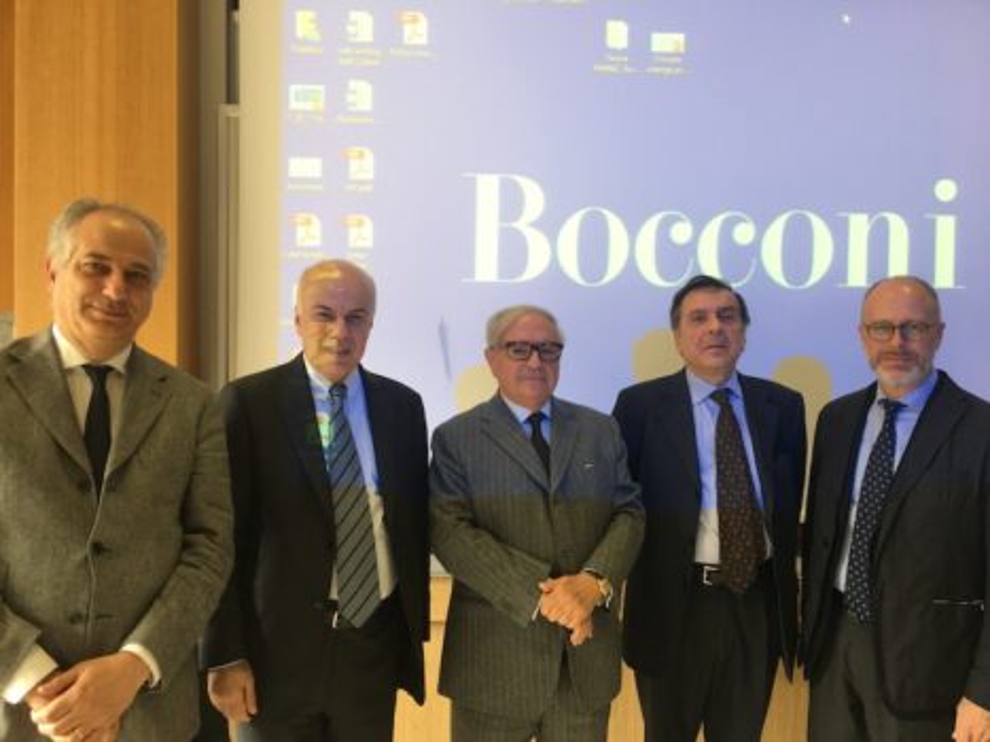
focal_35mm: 29
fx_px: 829
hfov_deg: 61.7
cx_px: 495
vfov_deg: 48.2
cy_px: 371
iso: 64
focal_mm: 4.15
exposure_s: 1/33
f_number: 2.2
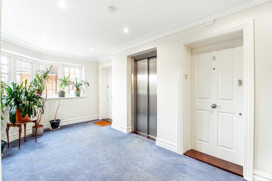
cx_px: 136
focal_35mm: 17
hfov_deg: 94.6
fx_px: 125
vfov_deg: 71.8
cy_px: 90
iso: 200
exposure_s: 1/15
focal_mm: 16.6
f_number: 8
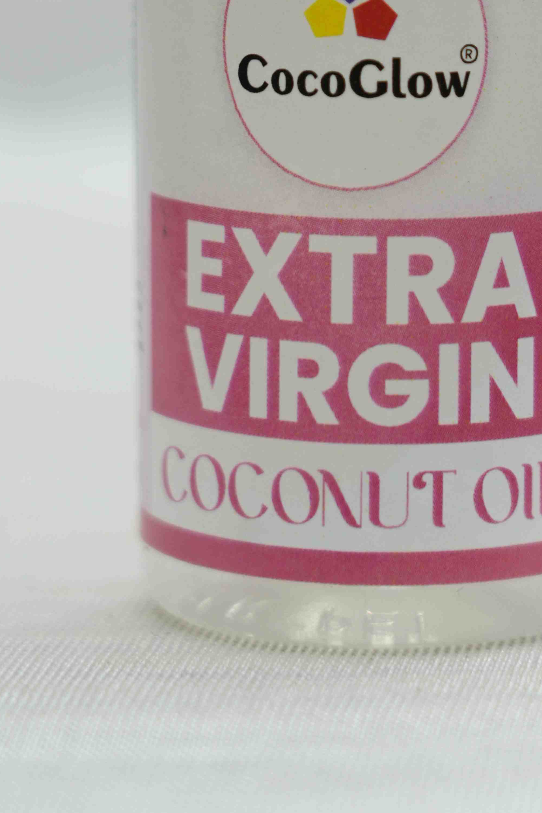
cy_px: -93
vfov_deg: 8.4
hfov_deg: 5.6
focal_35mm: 244
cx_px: 376
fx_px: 5511
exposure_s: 1/60
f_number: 5.6
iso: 200
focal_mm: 105
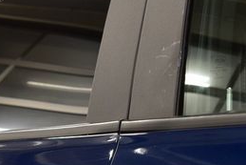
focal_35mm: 148
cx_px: 66
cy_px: 164
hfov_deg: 13.8
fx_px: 1012
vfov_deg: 9.2
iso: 640
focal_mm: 40
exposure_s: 1/15
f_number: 6.3
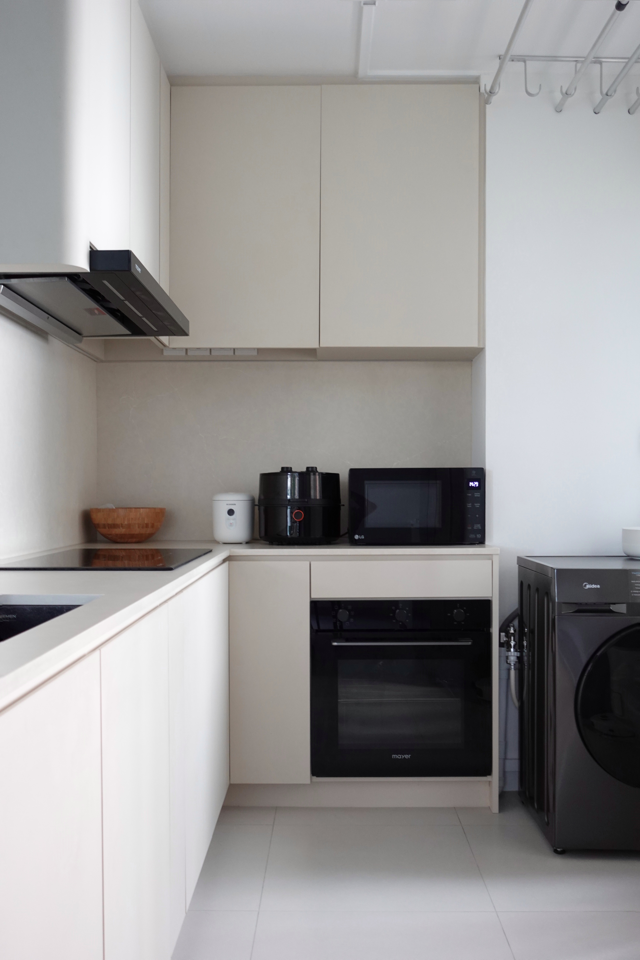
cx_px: 320
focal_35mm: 34
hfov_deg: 38.9
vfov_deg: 55.8
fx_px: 907
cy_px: 480
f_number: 2.8
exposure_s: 1/40
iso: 400
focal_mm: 13.24
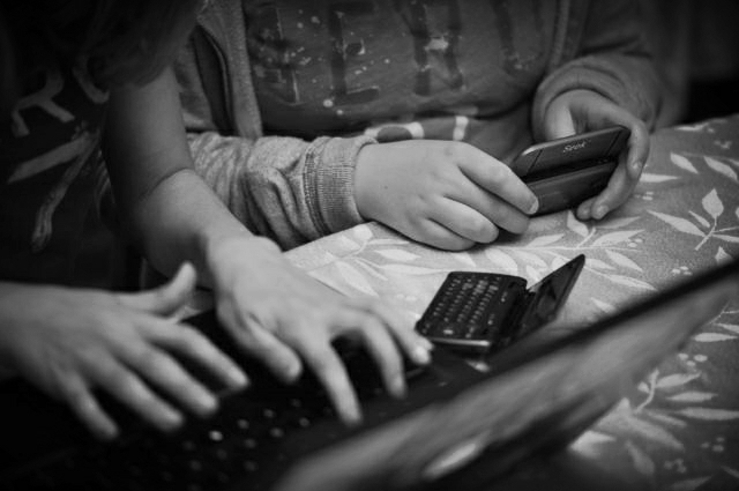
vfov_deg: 15.1
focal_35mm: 90
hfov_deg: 22.6
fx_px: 1845
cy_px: 246
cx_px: 370
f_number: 2.2
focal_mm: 60
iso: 400
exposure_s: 1/80
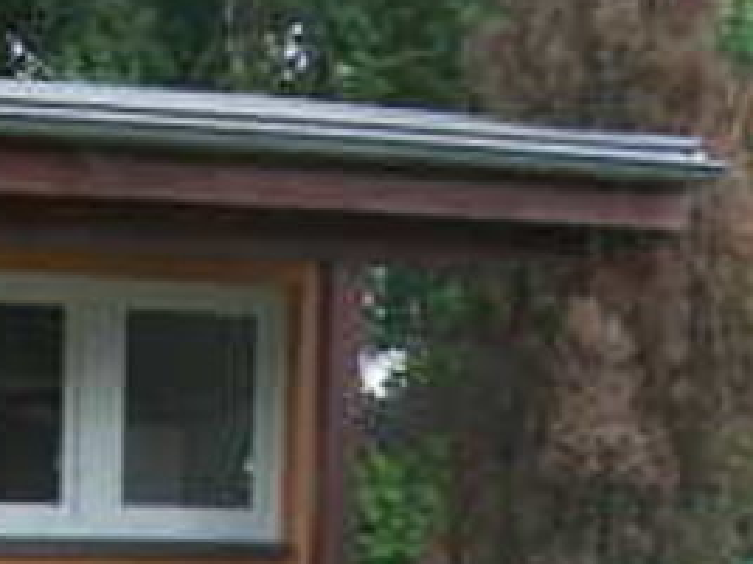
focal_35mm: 152
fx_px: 3306
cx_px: 6
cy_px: 976
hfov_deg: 12.8
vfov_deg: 9.4
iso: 50
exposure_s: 1/80
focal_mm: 7.2
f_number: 3.2
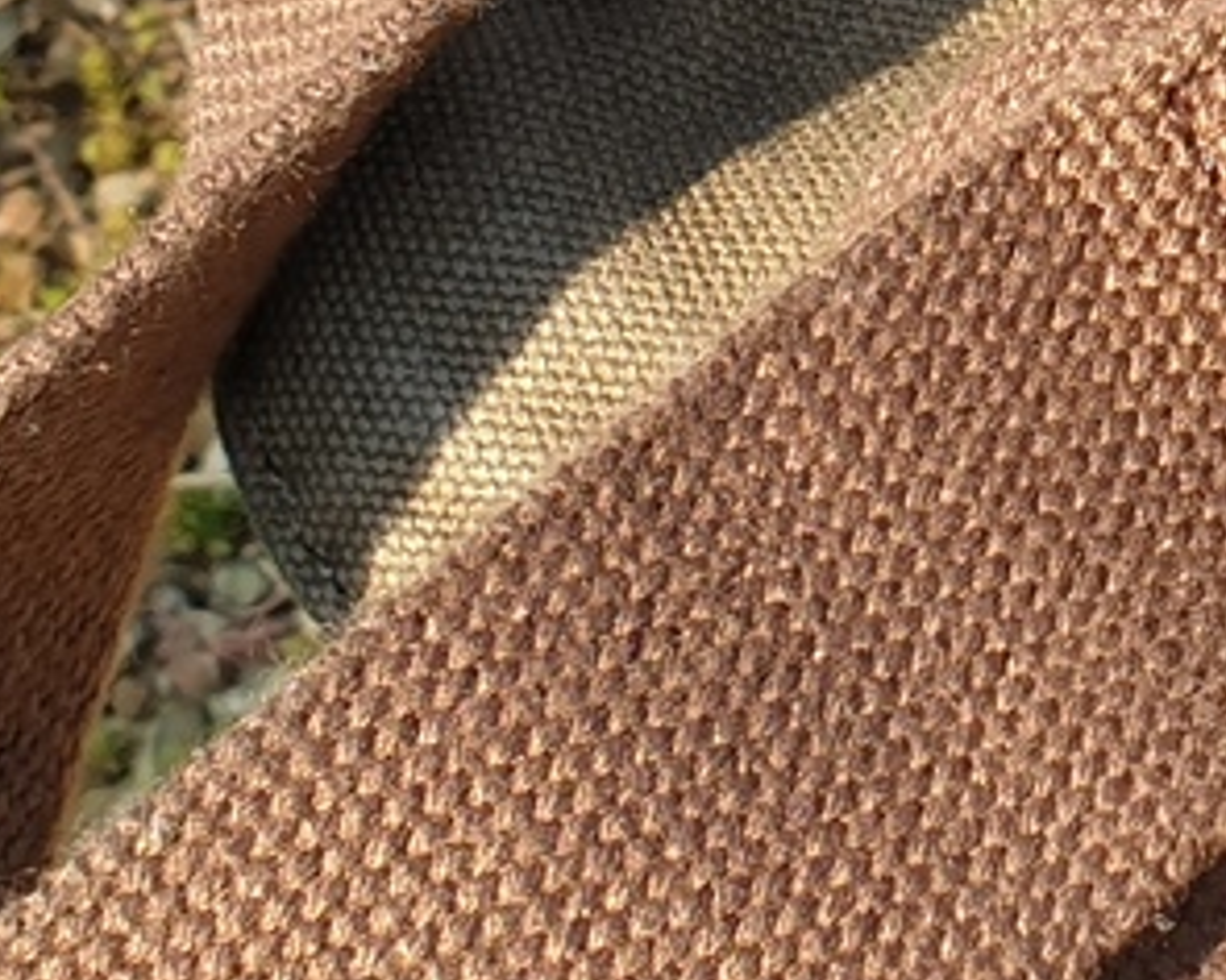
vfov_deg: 16.9
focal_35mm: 88
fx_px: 3193
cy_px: -108
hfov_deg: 19.5
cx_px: 1737
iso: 50
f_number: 2.4
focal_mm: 4.3
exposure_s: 1/468
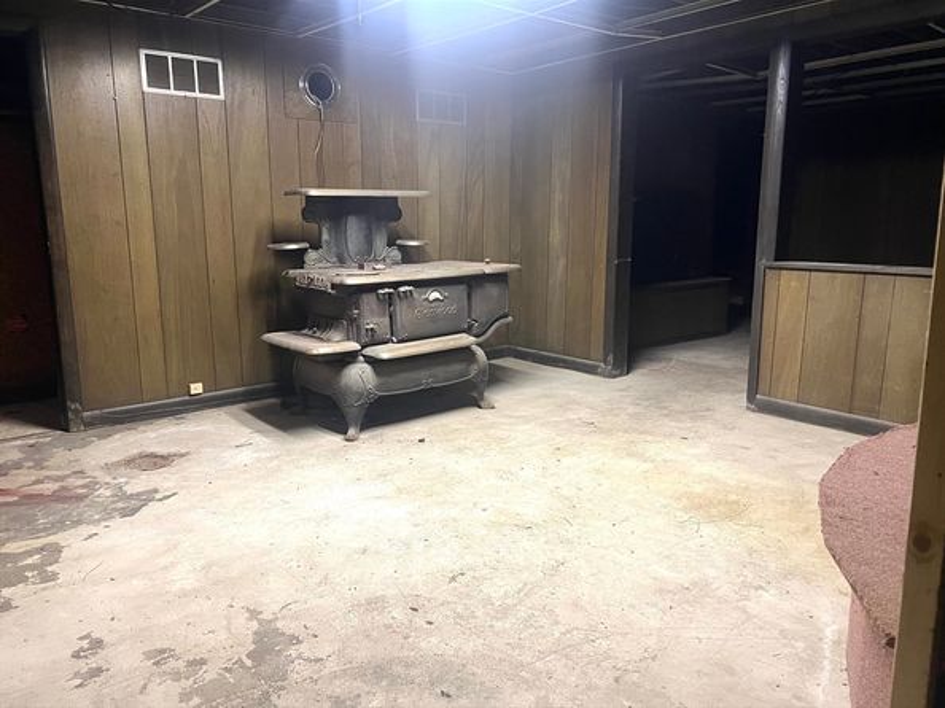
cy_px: 354
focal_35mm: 26
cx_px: 472
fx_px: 710
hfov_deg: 67.3
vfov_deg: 53.0
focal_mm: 5.7
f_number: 1.5
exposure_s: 1/60
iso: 320
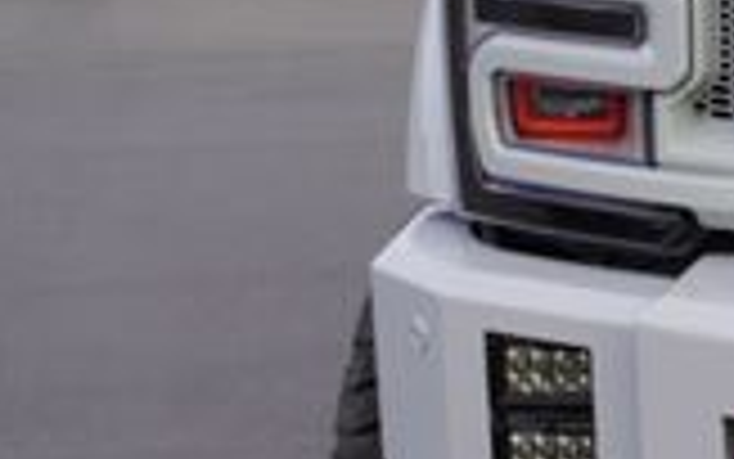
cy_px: 144
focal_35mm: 132
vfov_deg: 9.9
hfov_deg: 14.1
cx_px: 1310
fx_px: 2641
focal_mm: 22
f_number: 5
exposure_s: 1/80
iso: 100
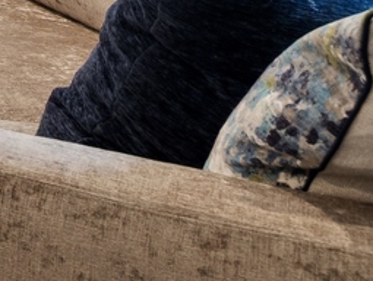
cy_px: -263
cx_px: -793
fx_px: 1316
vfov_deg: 11.1
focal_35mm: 122
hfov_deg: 10.5
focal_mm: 20
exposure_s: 1/20
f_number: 8
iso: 200
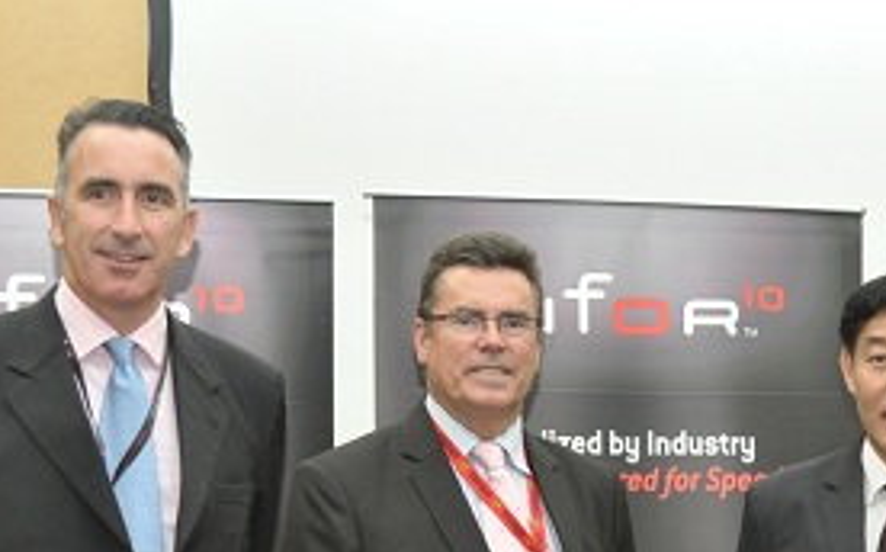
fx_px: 2244
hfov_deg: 22.1
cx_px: 693
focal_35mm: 93
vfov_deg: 13.7
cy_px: 632
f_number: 5.6
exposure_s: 1/15
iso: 800
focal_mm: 28
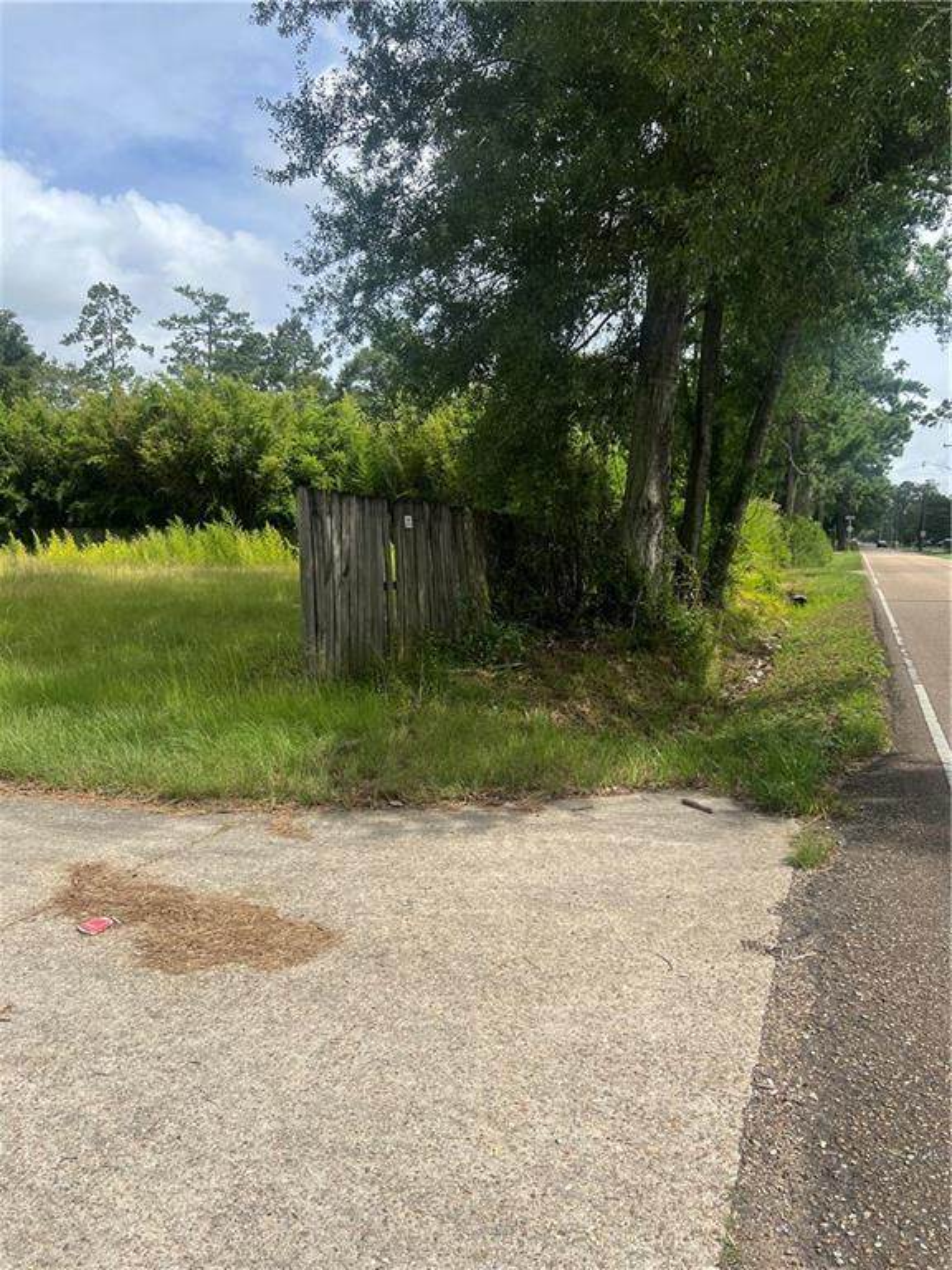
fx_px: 953
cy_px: 635
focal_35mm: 26
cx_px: 476
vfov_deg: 67.3
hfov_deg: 53.1
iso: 50
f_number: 1.5
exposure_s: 1/3571
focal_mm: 5.7
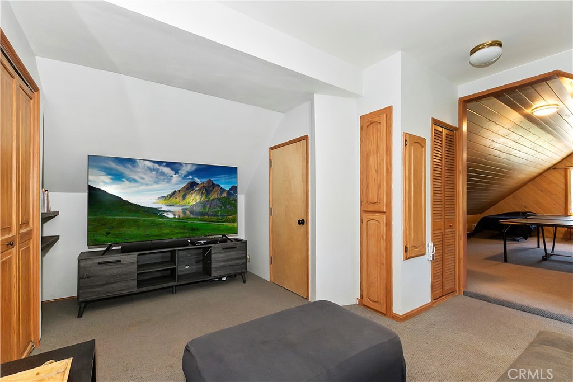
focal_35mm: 15
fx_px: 239
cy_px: 191
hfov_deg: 100.4
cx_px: 286
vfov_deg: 77.3
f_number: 8
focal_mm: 10
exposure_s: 1/30
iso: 400
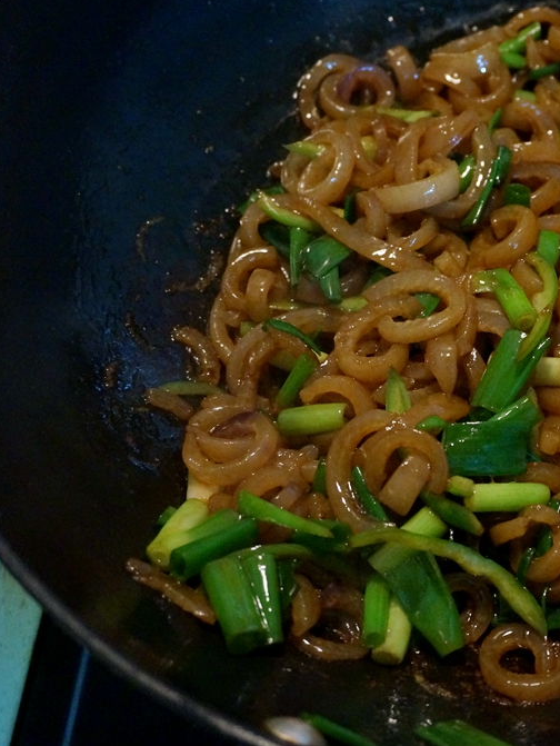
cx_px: 542
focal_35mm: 55
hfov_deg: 25.6
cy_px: 372
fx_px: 1179
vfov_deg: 35.1
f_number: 4.5
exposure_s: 1/30
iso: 3200
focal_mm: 25
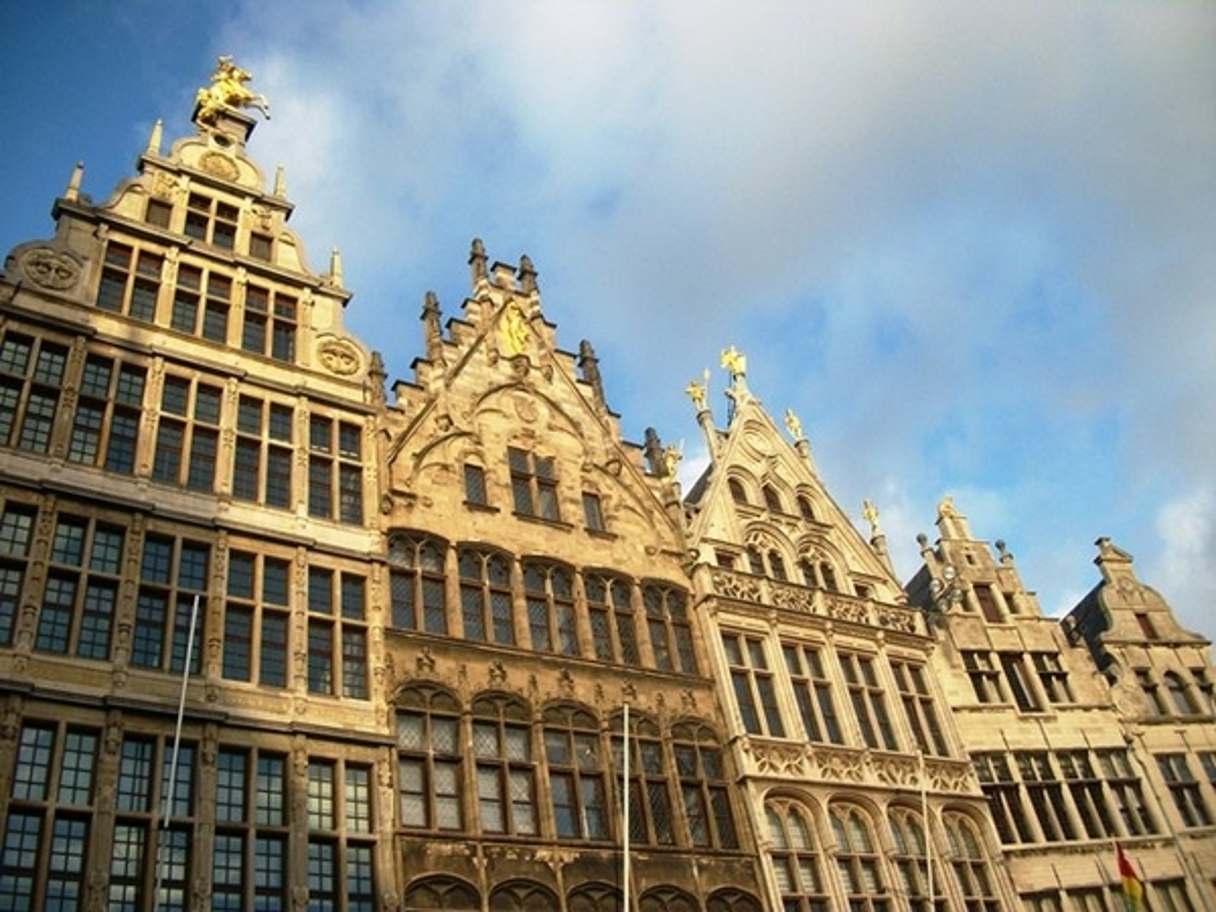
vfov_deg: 44.2
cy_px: 456
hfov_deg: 56.8
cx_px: 608
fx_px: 1124
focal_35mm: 32
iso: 80
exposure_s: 1/60
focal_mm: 5.7
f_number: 8.8
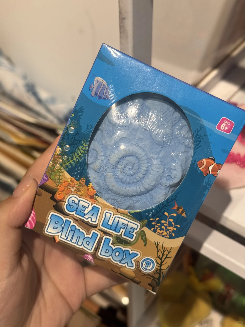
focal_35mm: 48
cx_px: 122
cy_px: 164
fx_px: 453
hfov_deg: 30.3
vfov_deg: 39.7
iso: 50
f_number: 1.78
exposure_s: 1/150
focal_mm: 6.76
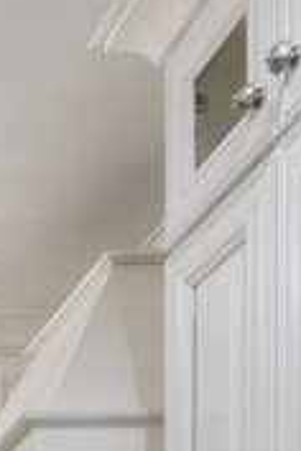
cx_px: -307
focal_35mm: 79
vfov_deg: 19.8
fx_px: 991
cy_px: 785
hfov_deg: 14.3
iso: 320
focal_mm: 14
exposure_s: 1/2.5
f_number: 8
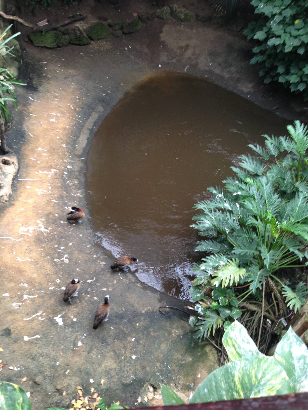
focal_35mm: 33
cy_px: 205
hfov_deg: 42.9
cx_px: 154
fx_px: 391
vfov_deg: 55.4
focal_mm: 4.12
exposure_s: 1/20
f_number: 2.4
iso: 100
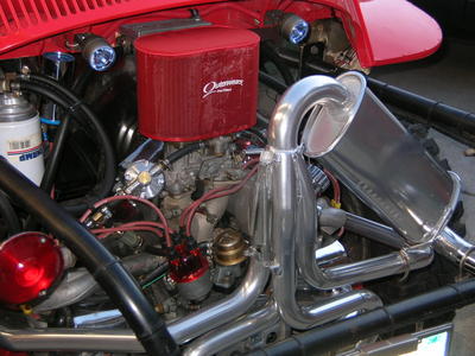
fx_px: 1070
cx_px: 238
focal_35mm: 78
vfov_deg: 18.9
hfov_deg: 25.0
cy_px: 178
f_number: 3.3
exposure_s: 1/120
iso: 50
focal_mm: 12.8
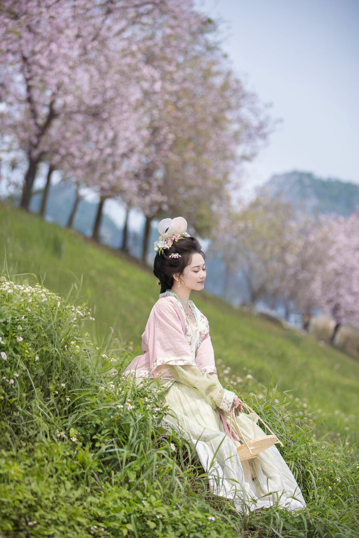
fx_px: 1496
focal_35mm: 100
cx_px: 180
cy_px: 269
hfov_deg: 13.7
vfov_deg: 20.4
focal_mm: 100
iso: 100
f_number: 2.8
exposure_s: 1/2000
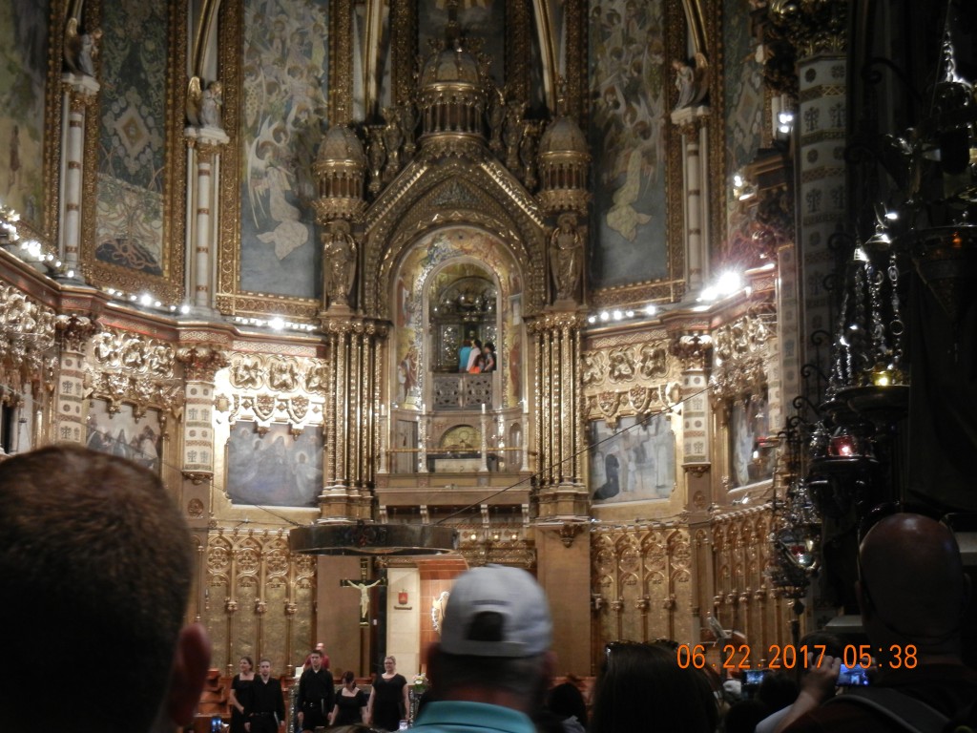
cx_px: 488
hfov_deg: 28.6
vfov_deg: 21.6
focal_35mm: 68
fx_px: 1919
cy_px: 366
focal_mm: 12.2
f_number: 4.1
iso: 400
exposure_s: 1/18.7
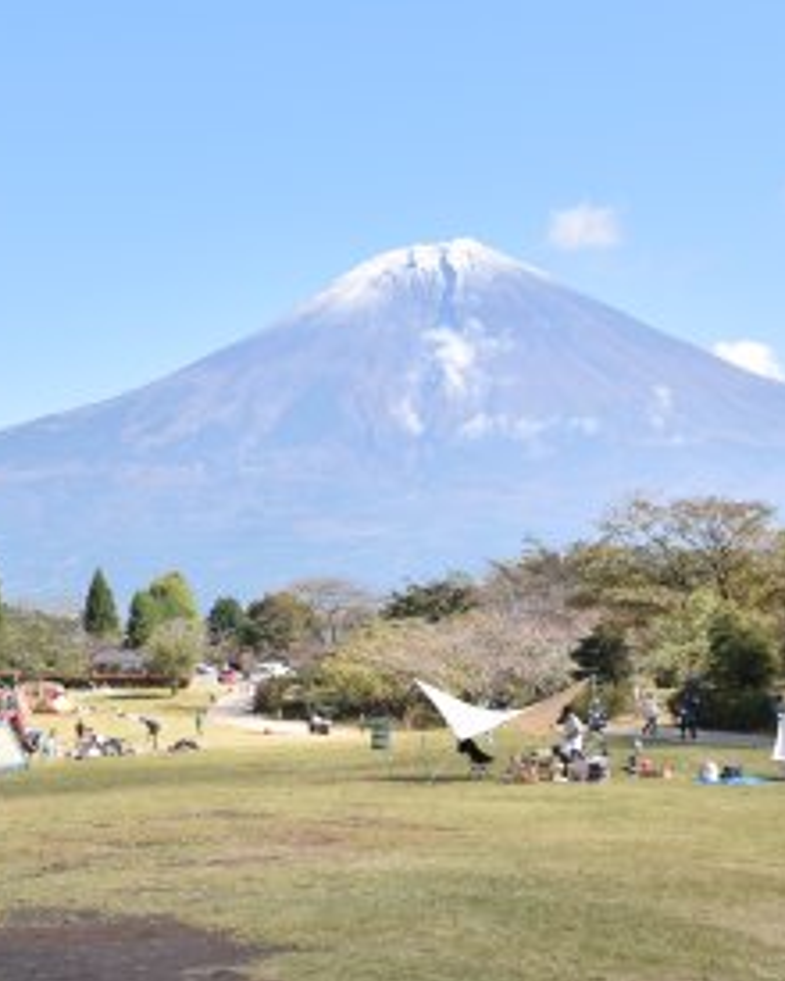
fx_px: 2004
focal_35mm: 69
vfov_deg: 27.2
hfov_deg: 21.6
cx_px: 71
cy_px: 257
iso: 100
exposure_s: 1/200
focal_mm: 22
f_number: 8
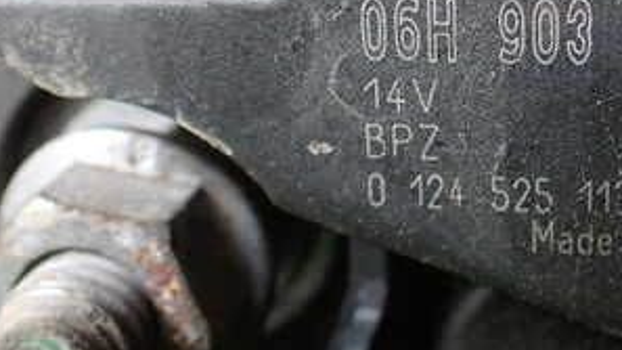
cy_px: 73
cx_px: 450
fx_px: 1088
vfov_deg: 18.1
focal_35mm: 66
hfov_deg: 31.4
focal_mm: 5.4
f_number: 2.3
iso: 800
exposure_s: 1/40
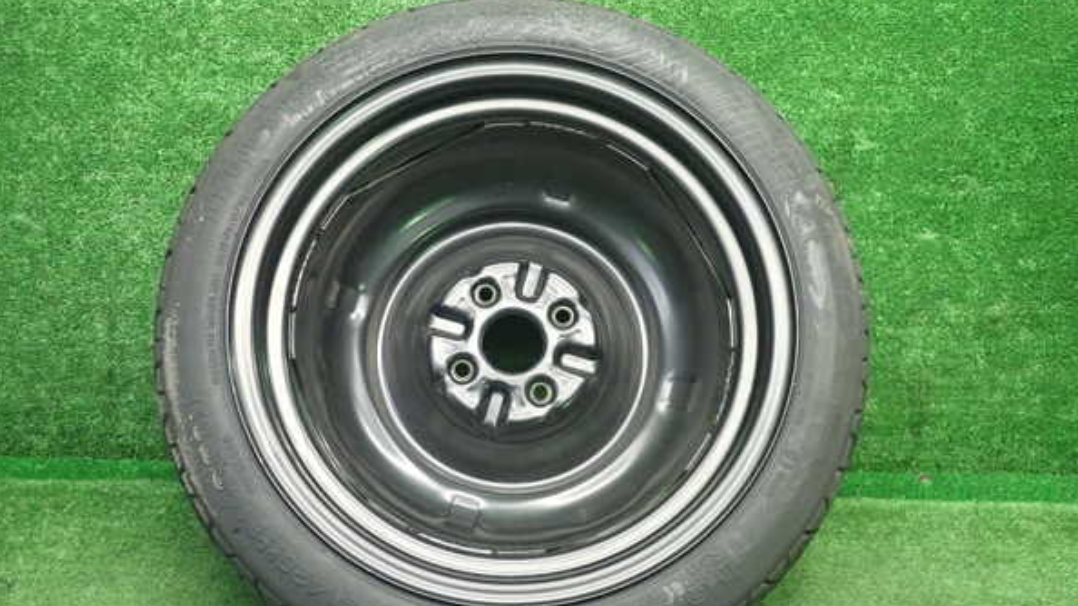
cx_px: 535
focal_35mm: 33
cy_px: 356
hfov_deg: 59.5
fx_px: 943
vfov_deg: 35.5
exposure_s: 1/80
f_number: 2.3
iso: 800
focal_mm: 5.5
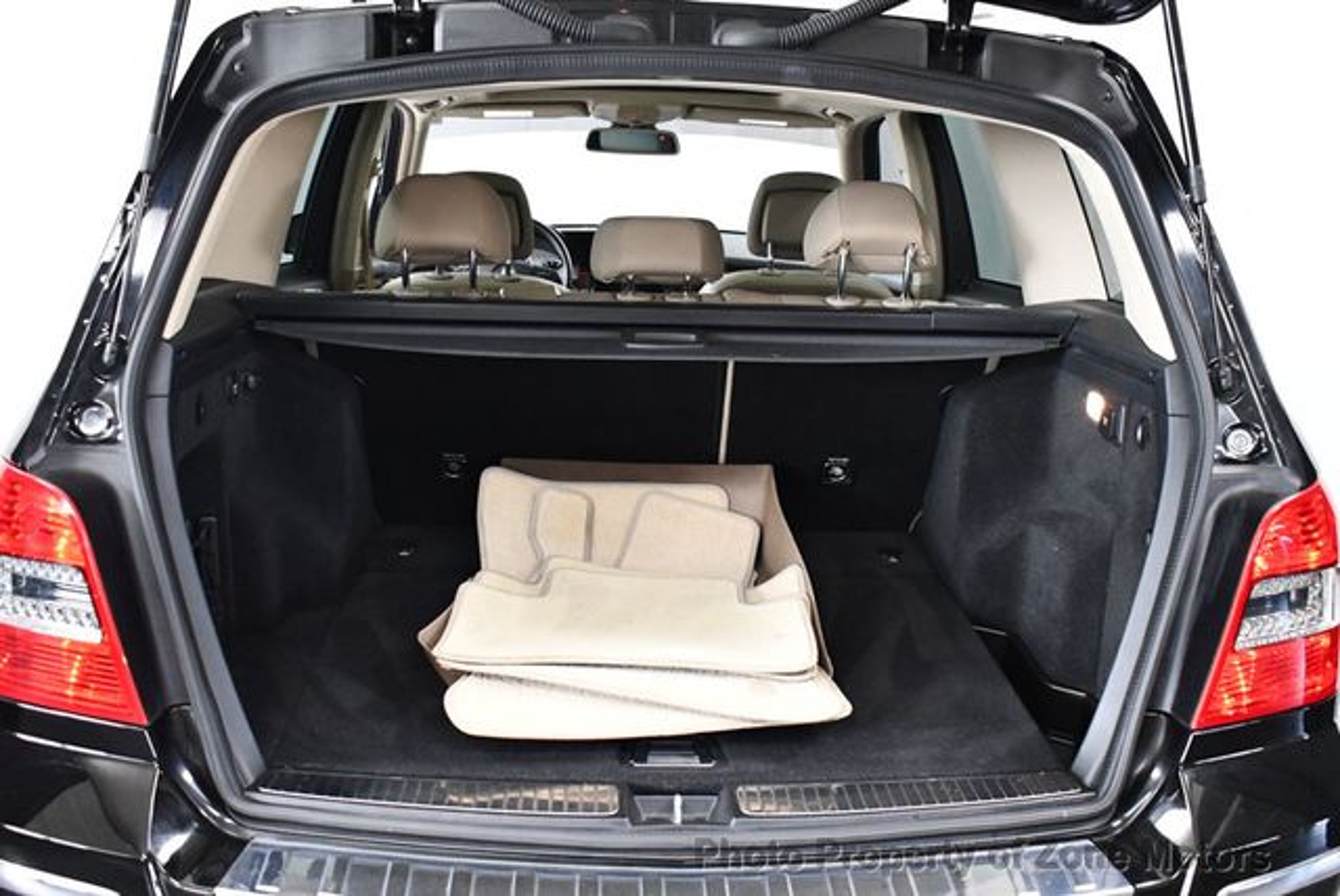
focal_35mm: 36
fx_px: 1341
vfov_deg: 36.9
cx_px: 670
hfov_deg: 53.1
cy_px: 448
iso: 3200
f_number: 3.5
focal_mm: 18
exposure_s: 1/100
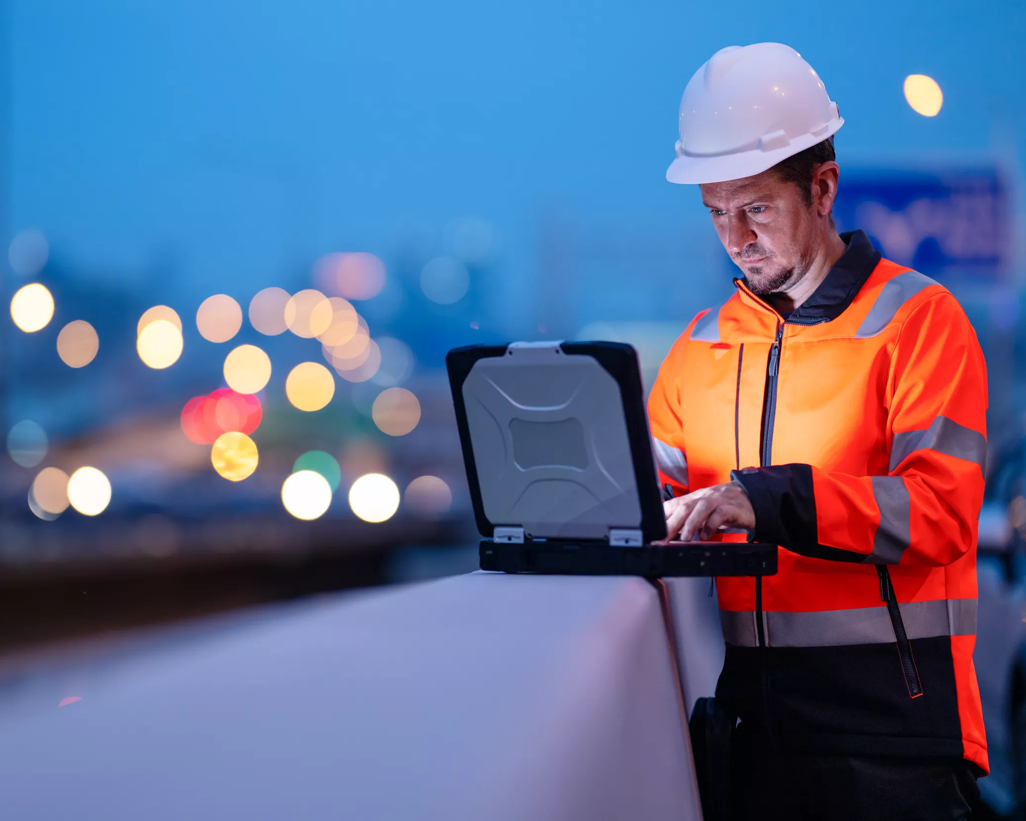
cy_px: 411
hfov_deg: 19.9
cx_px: 429
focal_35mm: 96
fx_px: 2915
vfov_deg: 16.0
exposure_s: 1/250
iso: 400
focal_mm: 85
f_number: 1.3
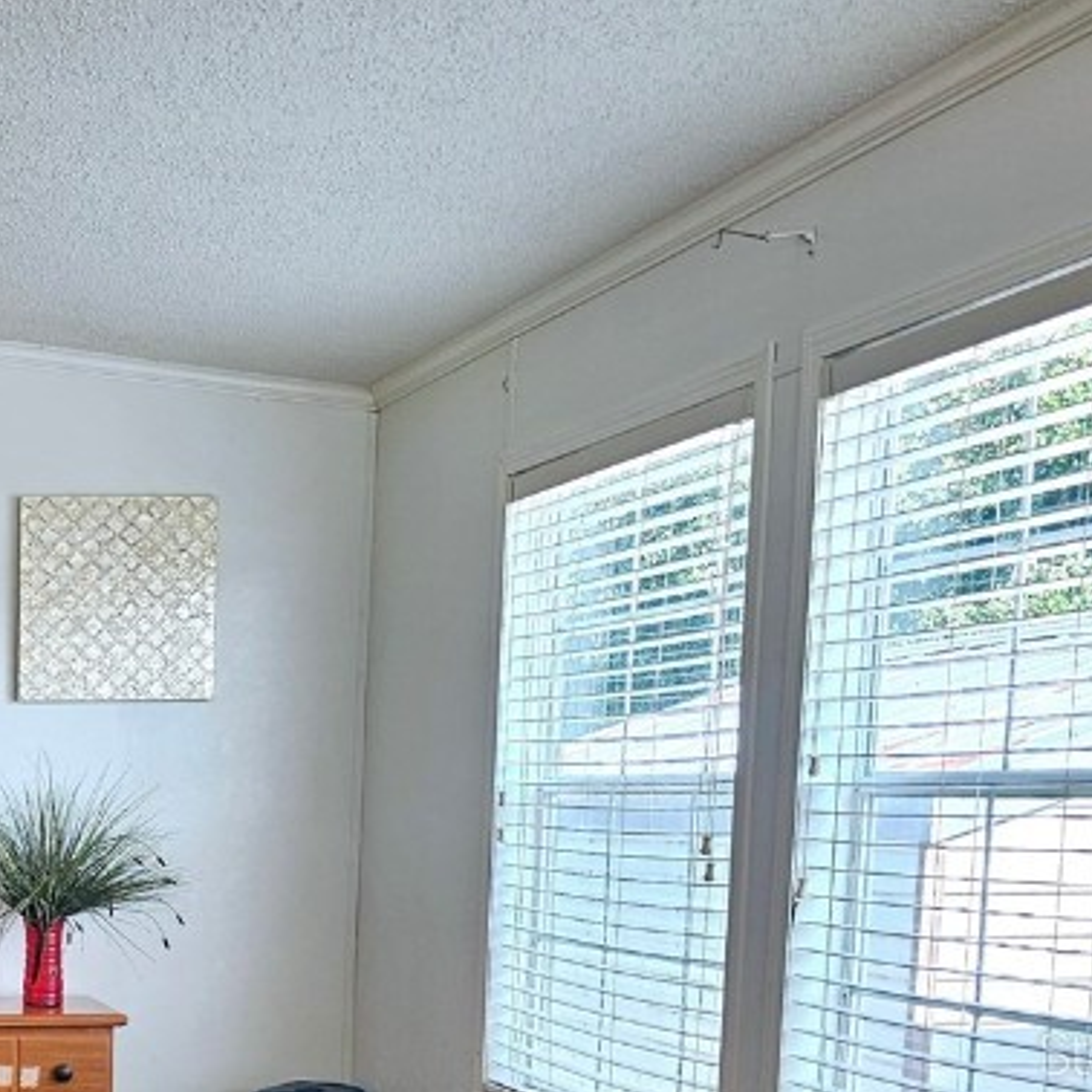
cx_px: -168
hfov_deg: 27.8
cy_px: 1052
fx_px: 1963
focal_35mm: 55
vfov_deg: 29.4
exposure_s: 1/120
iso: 50
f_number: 1.7
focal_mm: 6.3
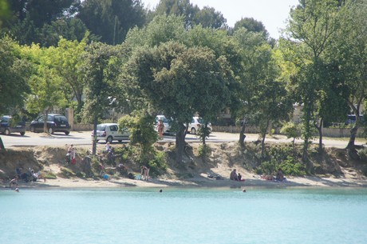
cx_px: 184
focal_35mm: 300
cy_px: 122
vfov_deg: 4.6
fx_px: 3053
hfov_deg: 6.9
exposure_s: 1/320
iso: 125
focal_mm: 200
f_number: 6.3
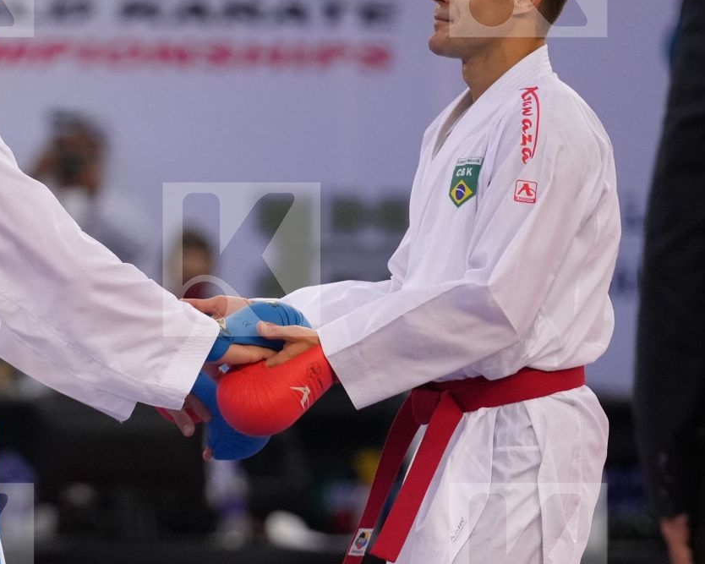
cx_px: -45
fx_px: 12685
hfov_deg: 3.2
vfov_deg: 2.5
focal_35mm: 608
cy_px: 260
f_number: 2.8
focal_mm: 200
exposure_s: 1/1000
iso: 2000
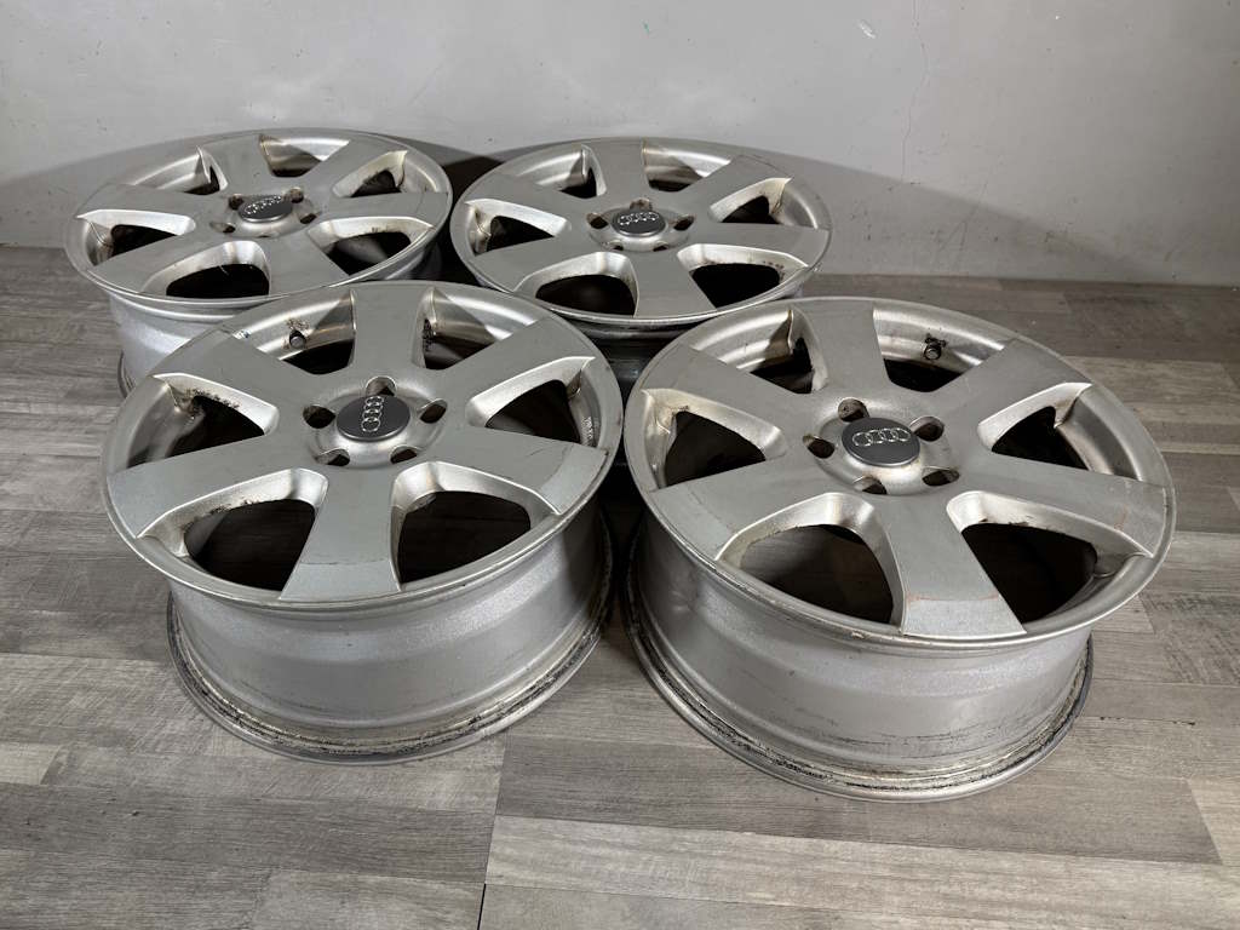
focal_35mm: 24
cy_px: 465
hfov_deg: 71.6
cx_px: 620
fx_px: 860
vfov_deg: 56.8
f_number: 1.78
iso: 160
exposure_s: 1/50
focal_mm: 6.76
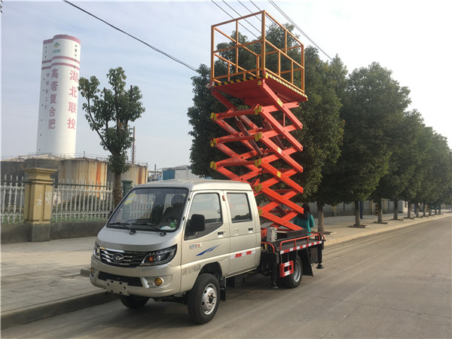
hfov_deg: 61.7
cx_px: 226
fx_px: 379
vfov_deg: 48.2
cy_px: 170
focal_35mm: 29
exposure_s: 1/801
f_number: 2.2
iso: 25
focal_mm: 4.15
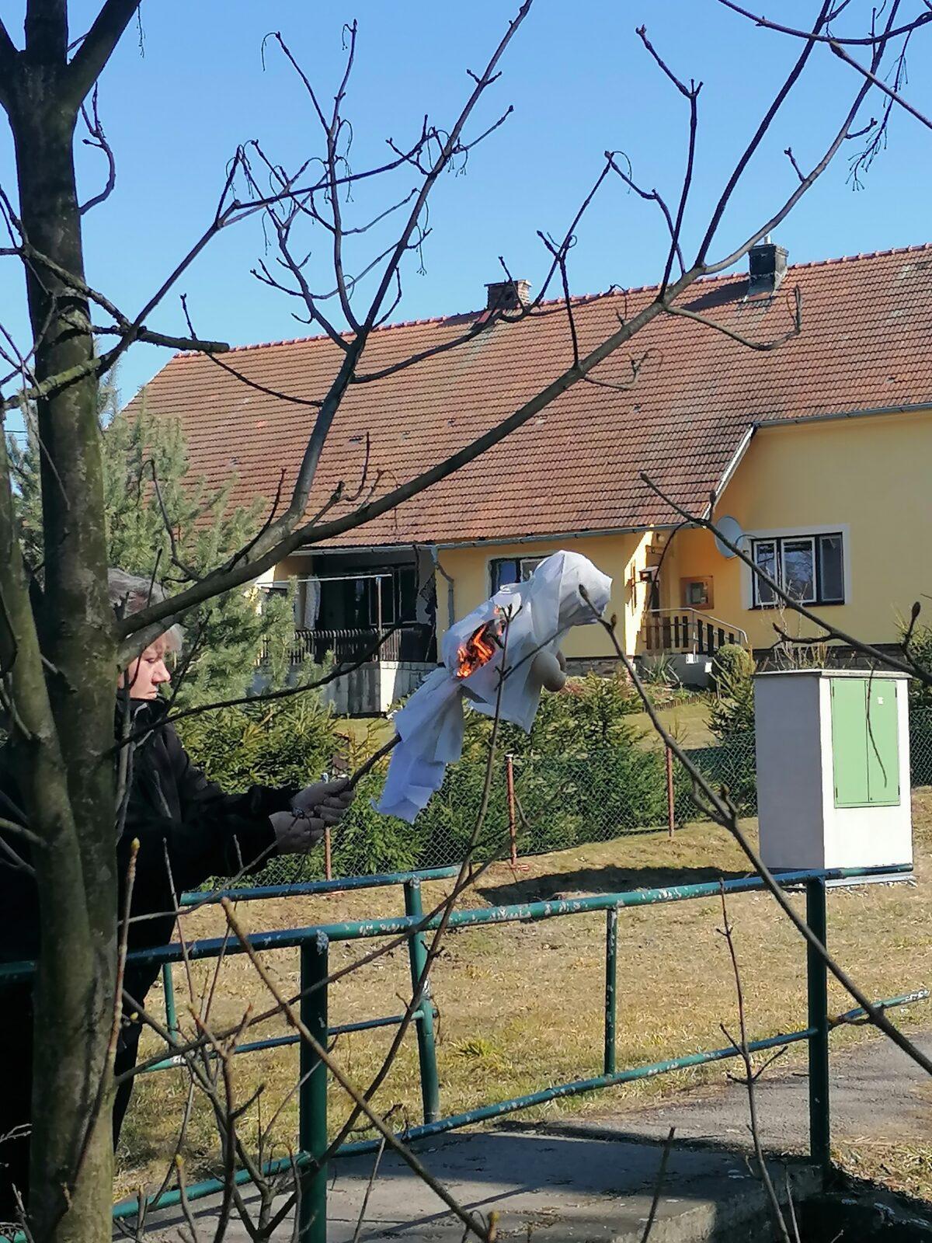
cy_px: 622
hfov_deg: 22.6
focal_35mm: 65
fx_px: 2333
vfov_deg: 29.8
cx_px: 466
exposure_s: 1/853
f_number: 1.8
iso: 50
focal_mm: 4.75
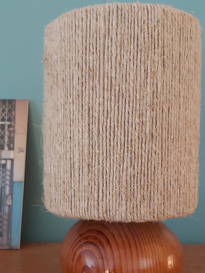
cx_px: 97
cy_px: 169
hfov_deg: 32.9
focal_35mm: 44
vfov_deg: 42.6
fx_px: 347
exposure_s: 1/25
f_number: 1.7
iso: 640
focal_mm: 3.92
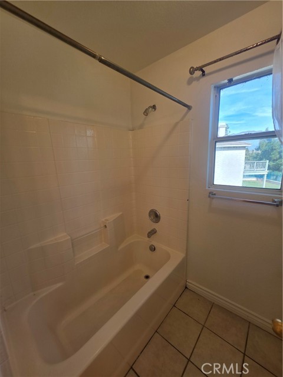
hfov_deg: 89.9
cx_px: 142
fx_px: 142
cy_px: 188
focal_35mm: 13
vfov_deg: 106.2
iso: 20
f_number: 1.9
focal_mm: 2.2
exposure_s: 1/120
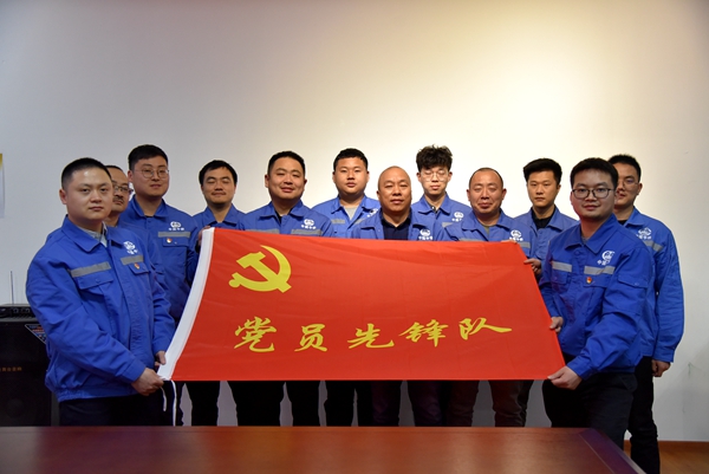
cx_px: 354
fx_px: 749
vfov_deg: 35.1
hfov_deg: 50.7
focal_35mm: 38
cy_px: 237
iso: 2200
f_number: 4
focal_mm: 38
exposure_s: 1/60
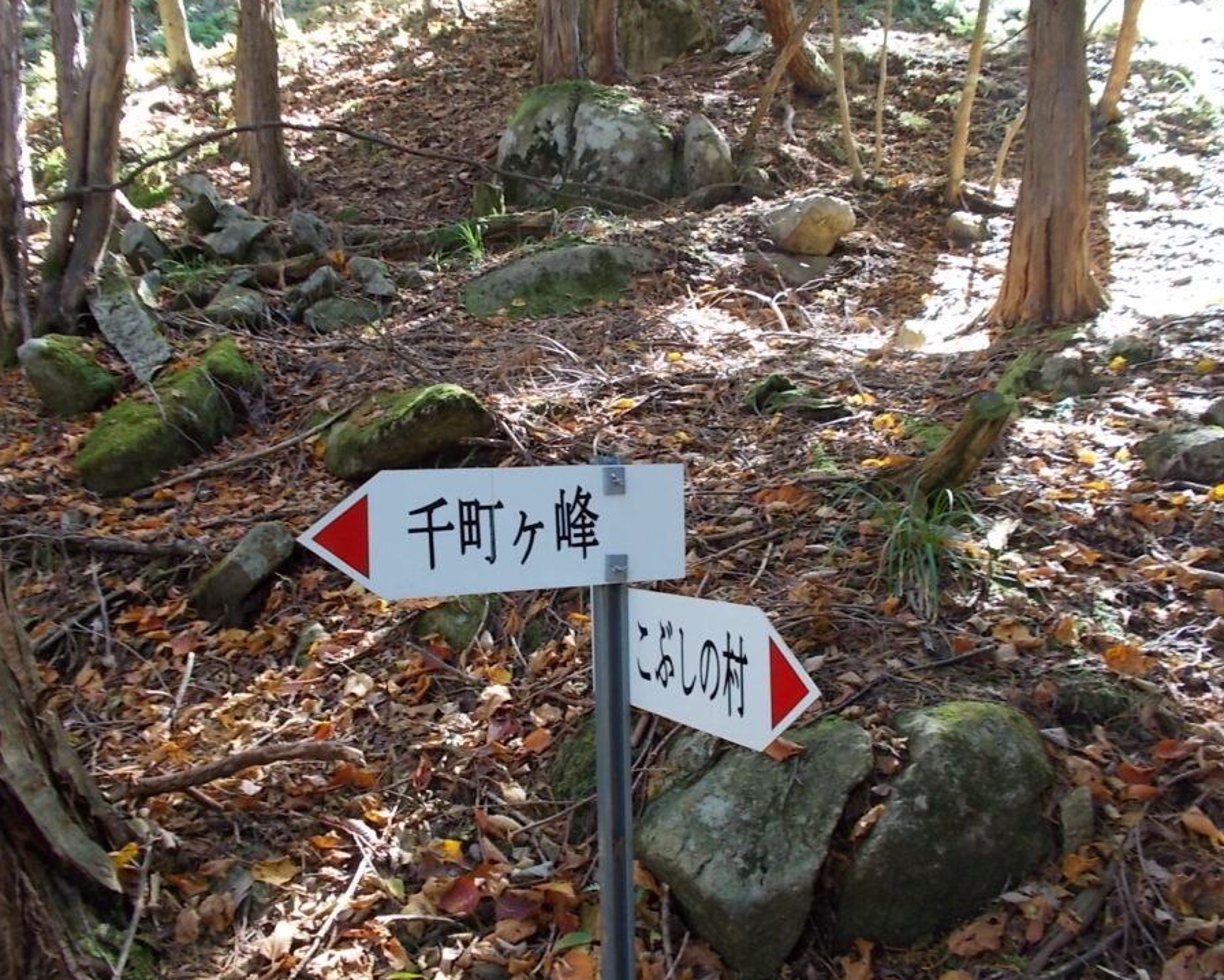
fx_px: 1051
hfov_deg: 60.4
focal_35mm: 29
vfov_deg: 50.0
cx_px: 576
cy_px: 510
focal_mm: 4.6
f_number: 3.2
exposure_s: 1/25
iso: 125
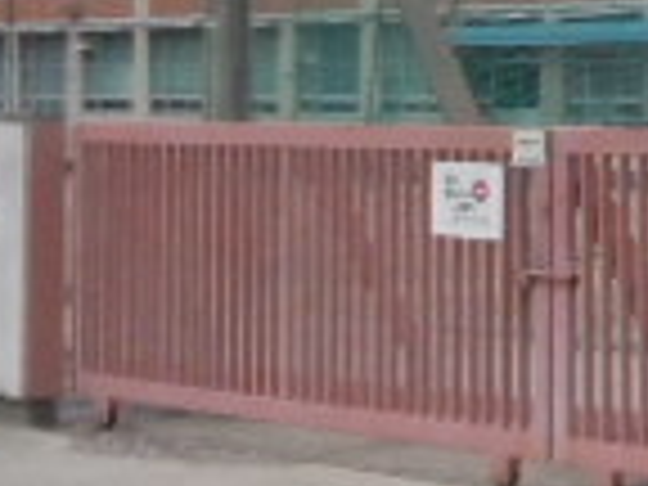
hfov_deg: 13.2
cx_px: 724
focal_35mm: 147
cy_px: -45
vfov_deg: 10.0
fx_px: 2752
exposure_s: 1/2000
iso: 800
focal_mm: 5.9
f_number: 8
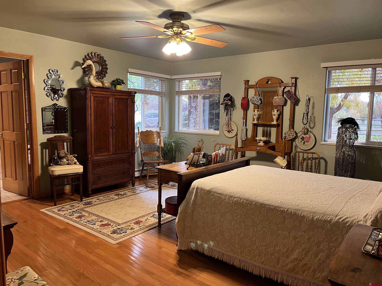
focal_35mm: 26
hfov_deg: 67.3
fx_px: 287
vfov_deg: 53.1
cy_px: 143
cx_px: 191
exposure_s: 1/60
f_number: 1.6
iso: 320
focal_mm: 5.1
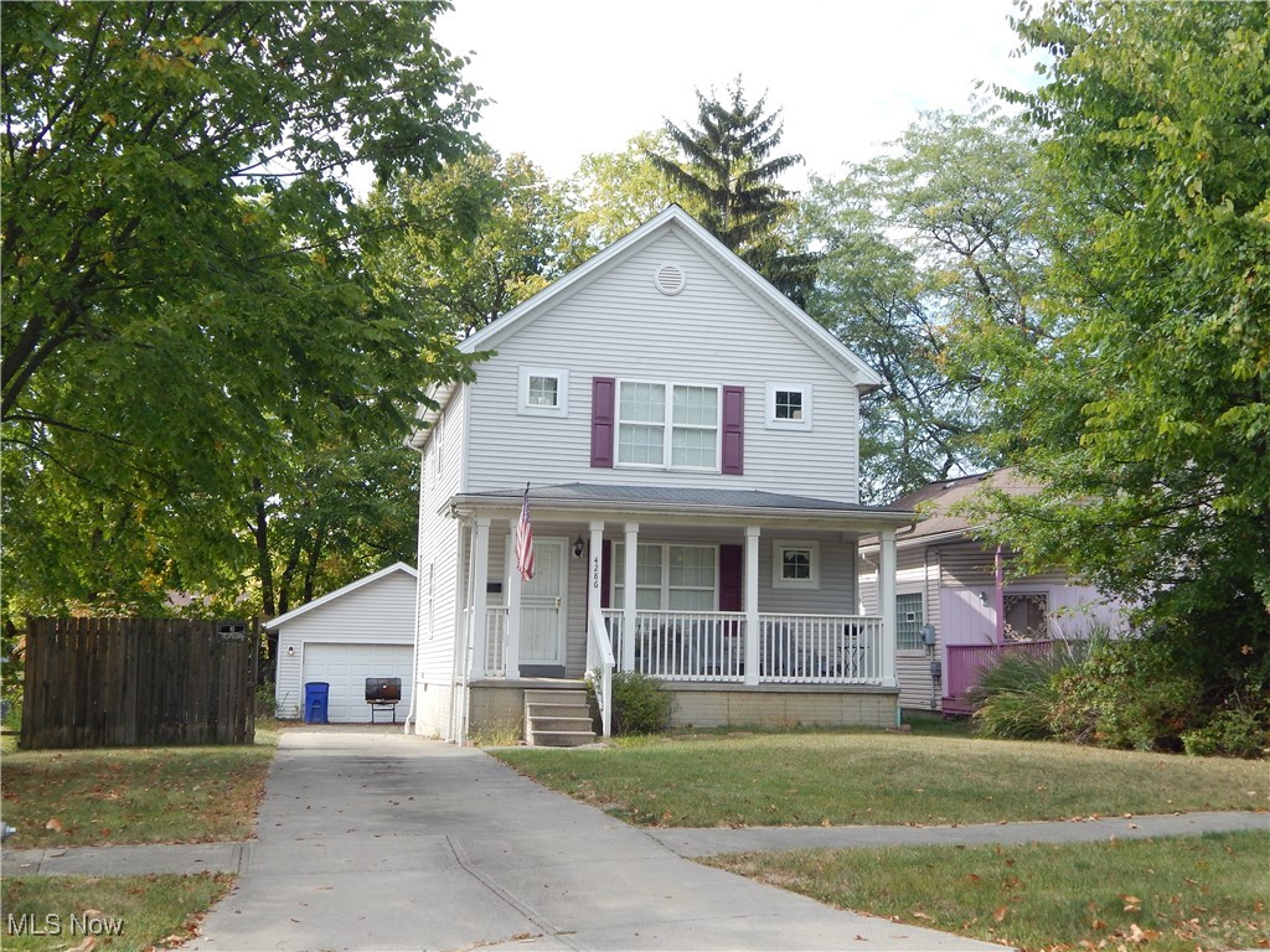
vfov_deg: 33.6
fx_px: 1578
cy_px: 476
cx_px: 635
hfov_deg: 43.9
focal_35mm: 43
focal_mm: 7.7
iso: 125
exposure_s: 1/400
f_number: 3.6
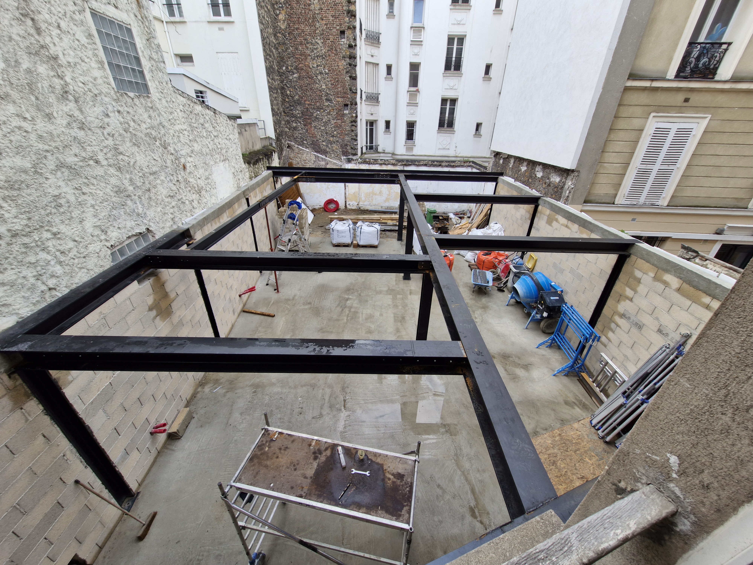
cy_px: 282
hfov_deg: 106.2
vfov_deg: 89.9
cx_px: 376
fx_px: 283
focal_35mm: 13
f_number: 2.2
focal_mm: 1.74
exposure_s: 1/50
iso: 50
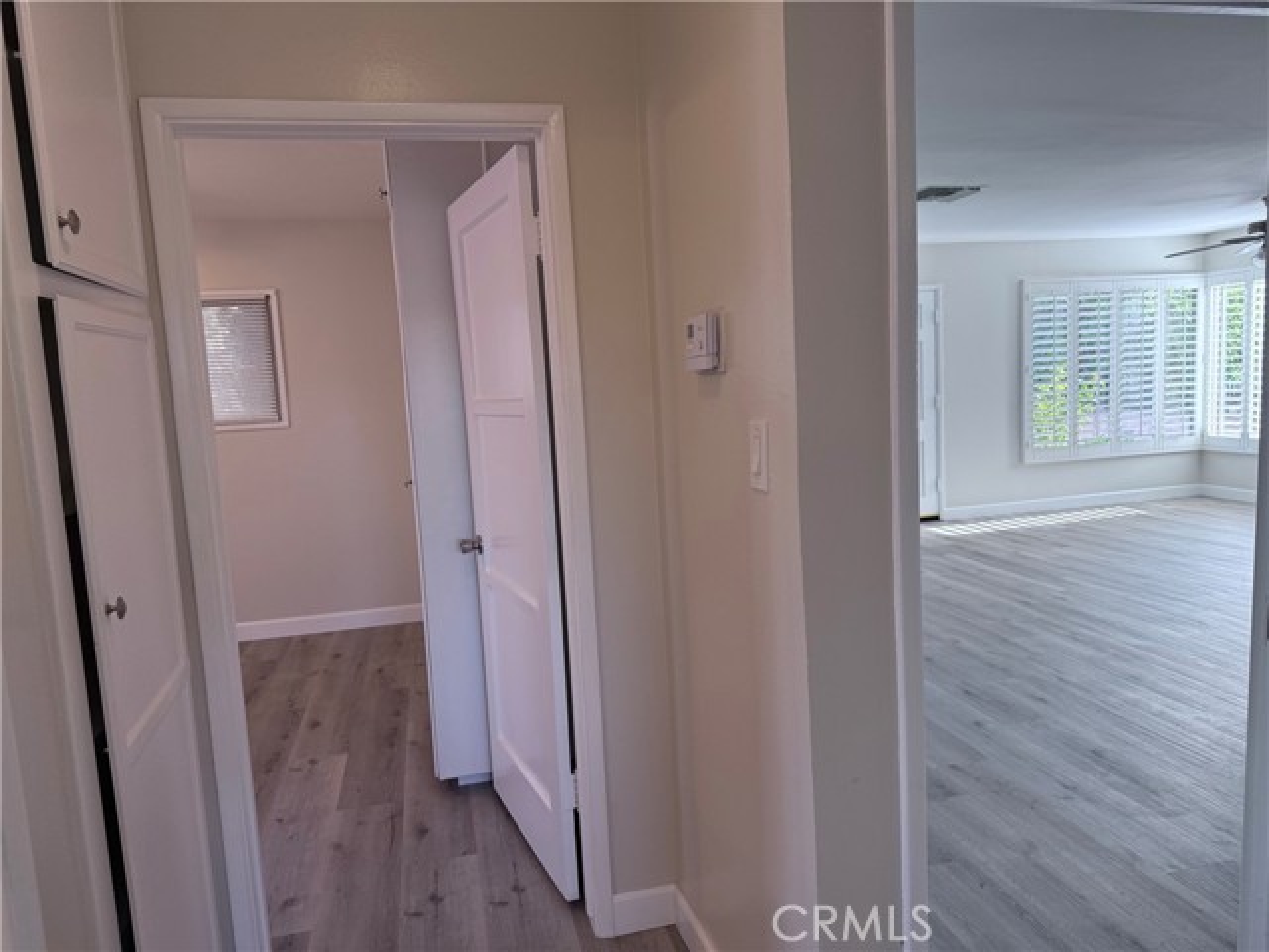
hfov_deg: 71.6
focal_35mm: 24
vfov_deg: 56.8
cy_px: 476
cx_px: 634
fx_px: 880
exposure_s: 1/194
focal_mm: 6.76
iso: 125
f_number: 1.78
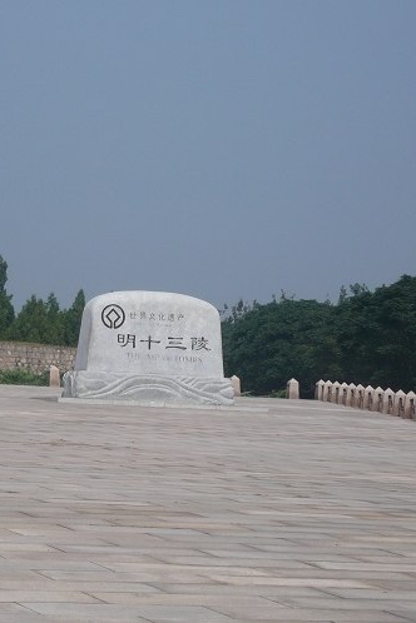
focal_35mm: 142
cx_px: 123
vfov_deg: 14.4
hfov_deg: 9.7
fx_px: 2461
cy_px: 312
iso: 100
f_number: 5.6
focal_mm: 16.8
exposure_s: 1/800
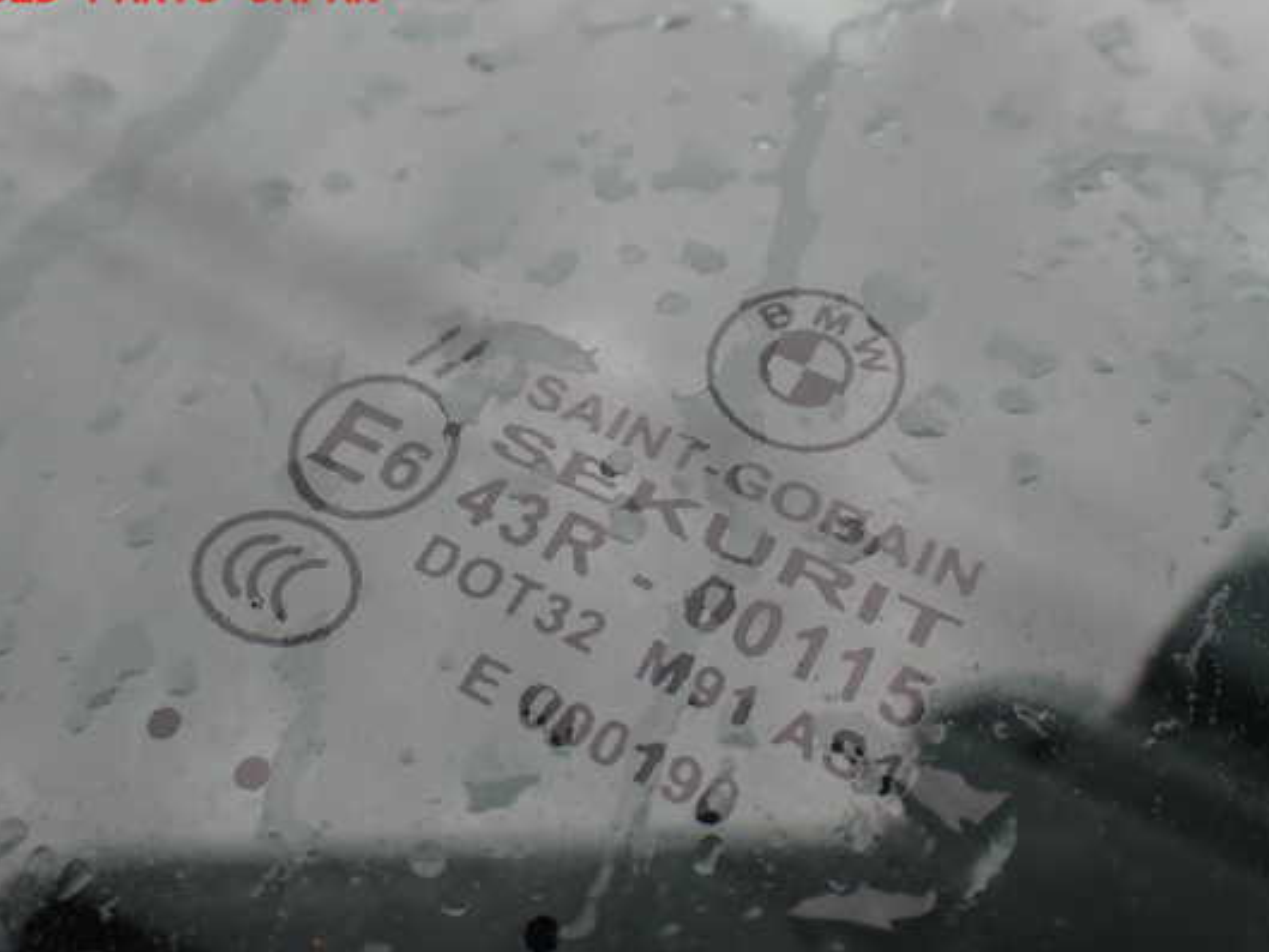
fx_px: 1247
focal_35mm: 34
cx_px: 662
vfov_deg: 41.8
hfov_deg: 53.9
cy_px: 496
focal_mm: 5.4
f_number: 3.2
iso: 100
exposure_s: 1/160
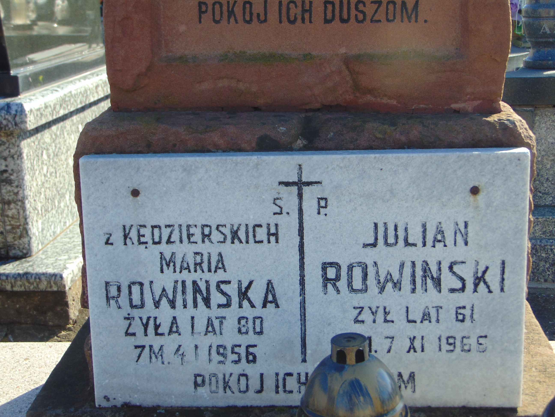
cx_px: 278
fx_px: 962
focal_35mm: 60
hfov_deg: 32.2
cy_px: 208
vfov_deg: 24.4
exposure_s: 1/250
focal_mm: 10.8
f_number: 3.6
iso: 80
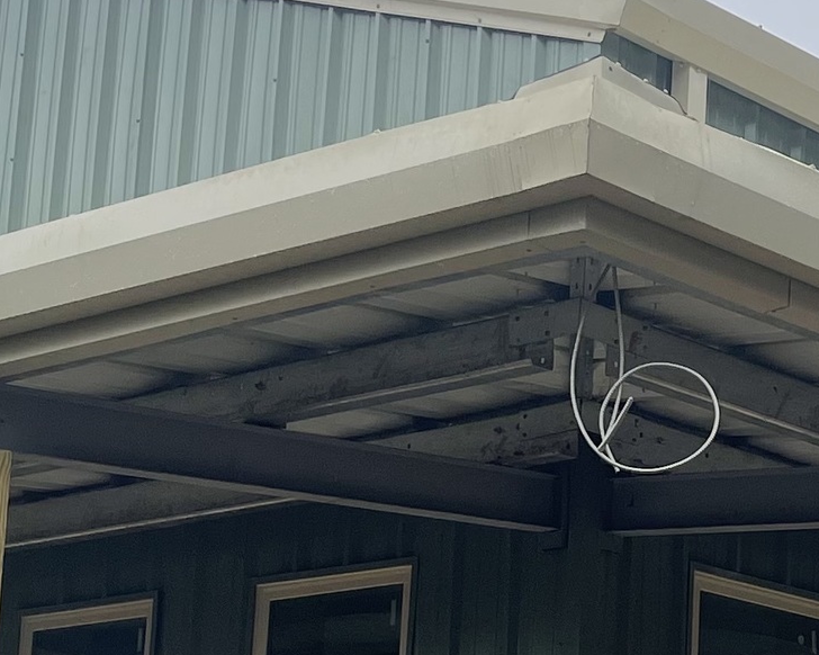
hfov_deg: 17.6
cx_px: 1040
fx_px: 2496
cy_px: 626
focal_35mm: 103
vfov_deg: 14.7
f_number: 1.6
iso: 32
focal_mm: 5.1
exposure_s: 1/1795
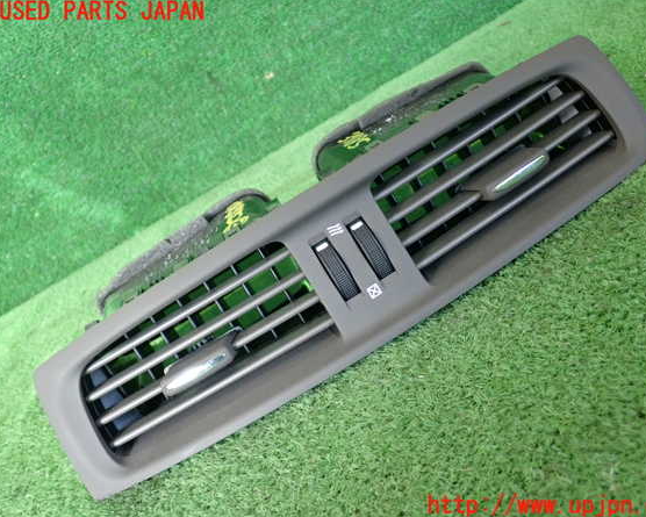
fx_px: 765
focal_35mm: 40
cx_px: 342
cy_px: 259
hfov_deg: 45.8
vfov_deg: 37.3
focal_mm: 6.83
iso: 640
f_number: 2.7
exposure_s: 1/125
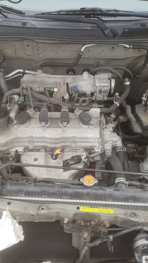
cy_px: 131
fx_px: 265
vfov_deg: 52.8
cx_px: 77
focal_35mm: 38
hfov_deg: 31.2
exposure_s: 1/625
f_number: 1.5
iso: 50
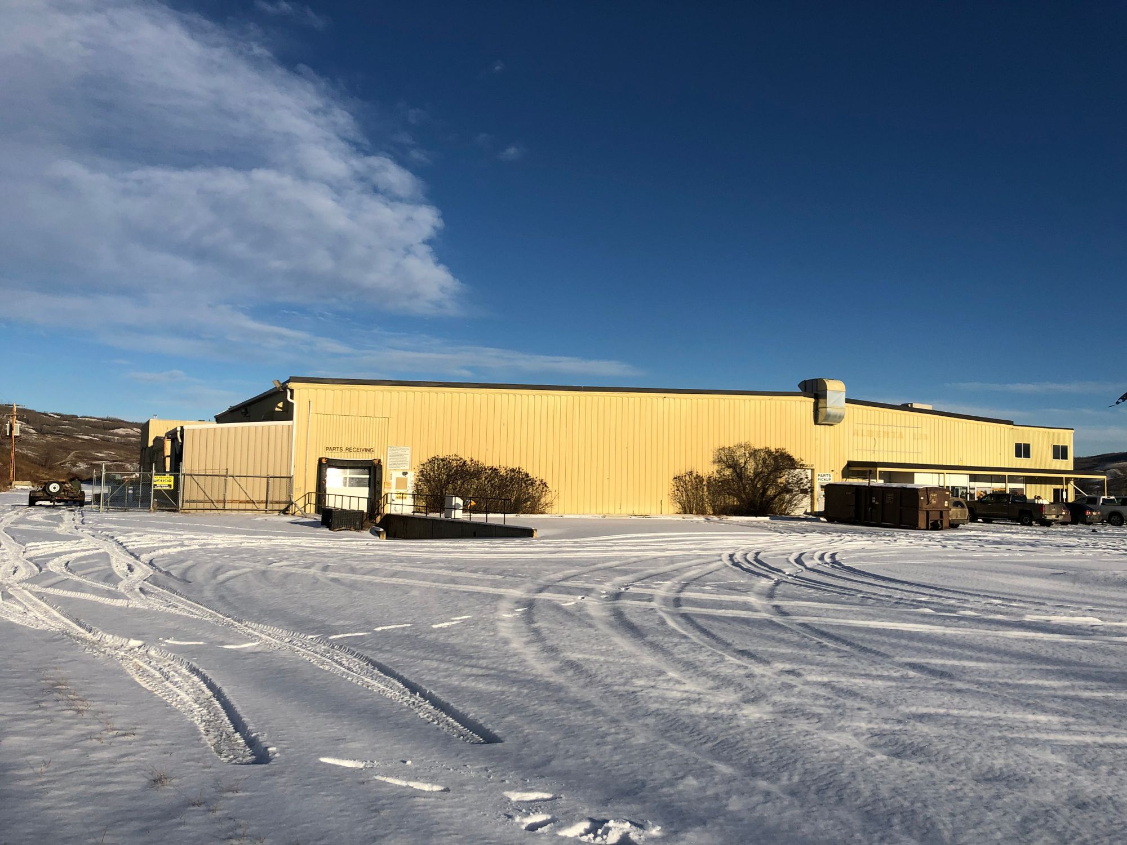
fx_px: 912
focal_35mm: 28
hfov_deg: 63.4
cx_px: 564
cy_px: 422
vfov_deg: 49.7
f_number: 1.8
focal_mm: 4
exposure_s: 1/4000
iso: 20
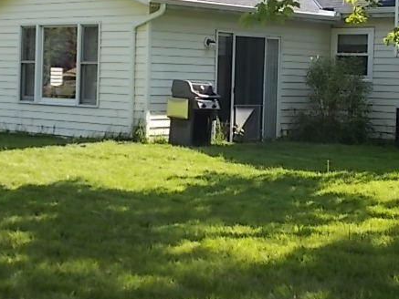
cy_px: 108
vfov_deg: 17.3
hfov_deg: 22.9
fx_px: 980
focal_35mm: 85
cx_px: 256
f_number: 4.9
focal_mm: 10.3
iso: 80
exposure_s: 1/160
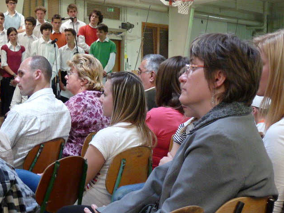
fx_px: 837
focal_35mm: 102
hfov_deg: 19.3
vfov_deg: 14.5
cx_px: 142
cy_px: 107
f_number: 3.2
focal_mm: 10.4
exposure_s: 1/30
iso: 320
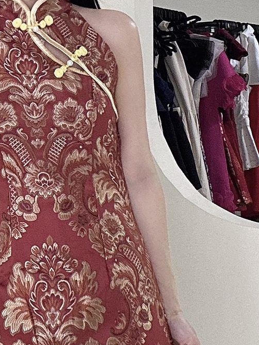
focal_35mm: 83
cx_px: 59
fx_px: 828
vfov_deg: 22.6
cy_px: 350
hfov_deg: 17.7
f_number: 1.9
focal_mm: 2.69
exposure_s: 1/60
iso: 125
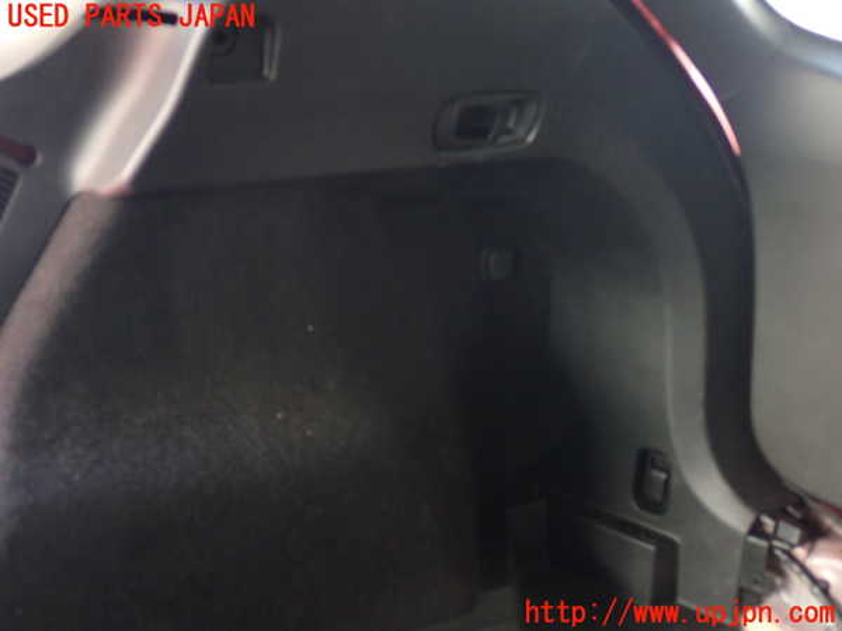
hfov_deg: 40.4
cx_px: 421
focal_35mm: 47
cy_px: 316
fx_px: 1143
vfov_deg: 30.9
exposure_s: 1/25
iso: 800
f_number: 3.1
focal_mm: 8.4
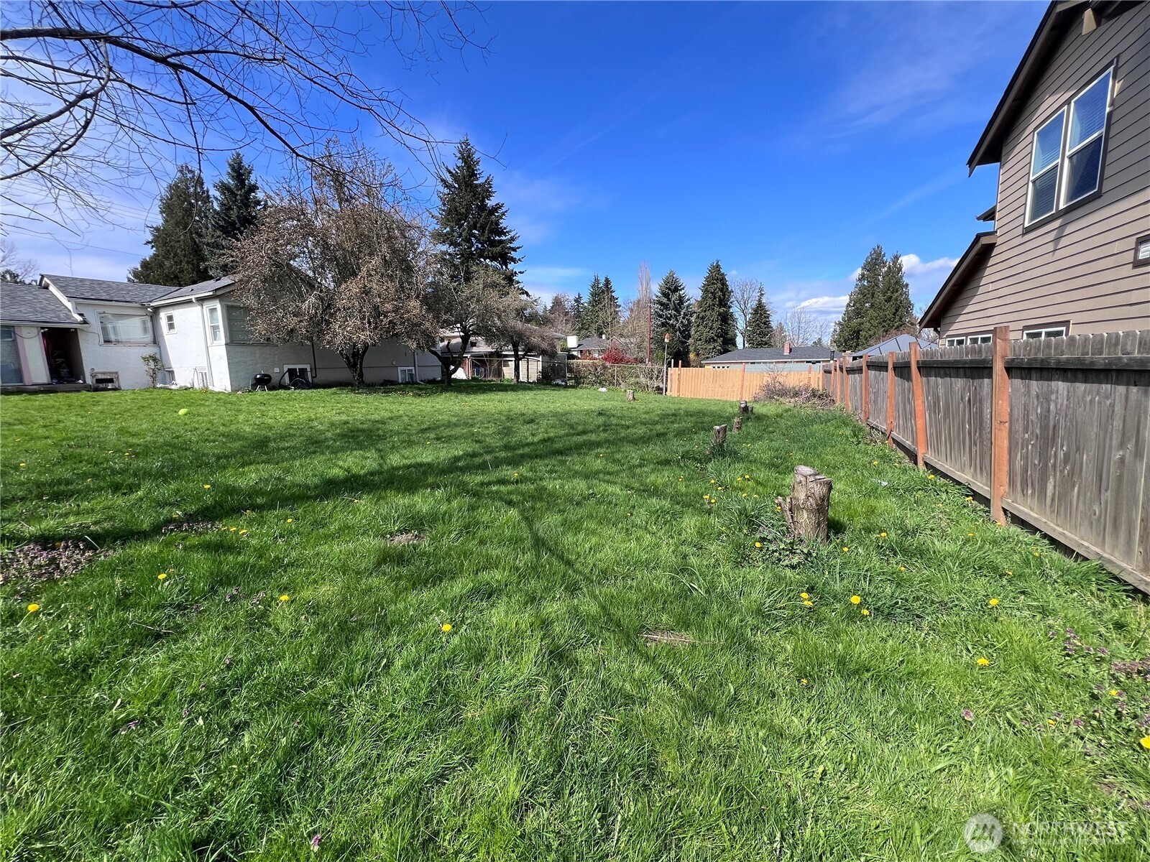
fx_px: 432
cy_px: 431
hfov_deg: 106.2
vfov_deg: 89.9
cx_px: 575
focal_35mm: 13
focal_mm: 1.57
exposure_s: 1/874
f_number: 1.8
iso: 32
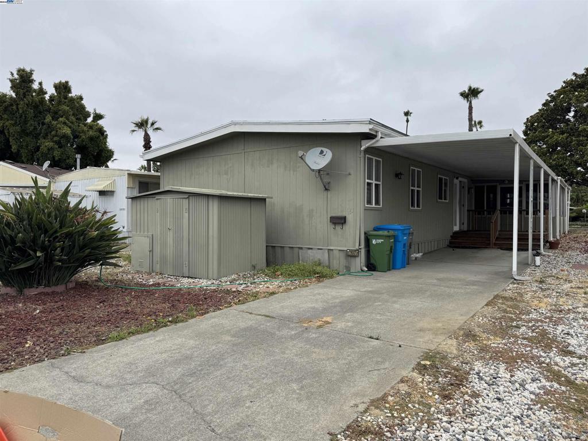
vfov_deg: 56.8
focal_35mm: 24
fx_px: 408
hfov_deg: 71.6
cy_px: 220
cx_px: 294
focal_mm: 6.76
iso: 80
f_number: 1.78
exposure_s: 1/3096
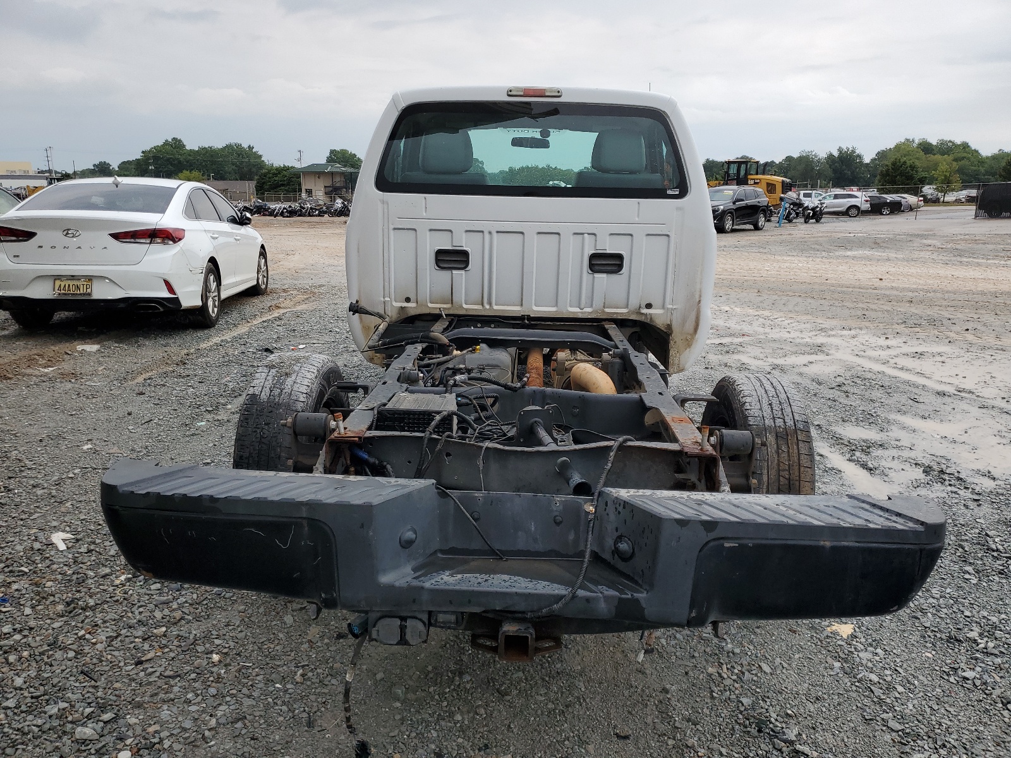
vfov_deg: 53.1
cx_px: 506
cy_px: 379
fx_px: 759
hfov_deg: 67.3
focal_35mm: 26
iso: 50
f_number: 1.5
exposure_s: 1/1250
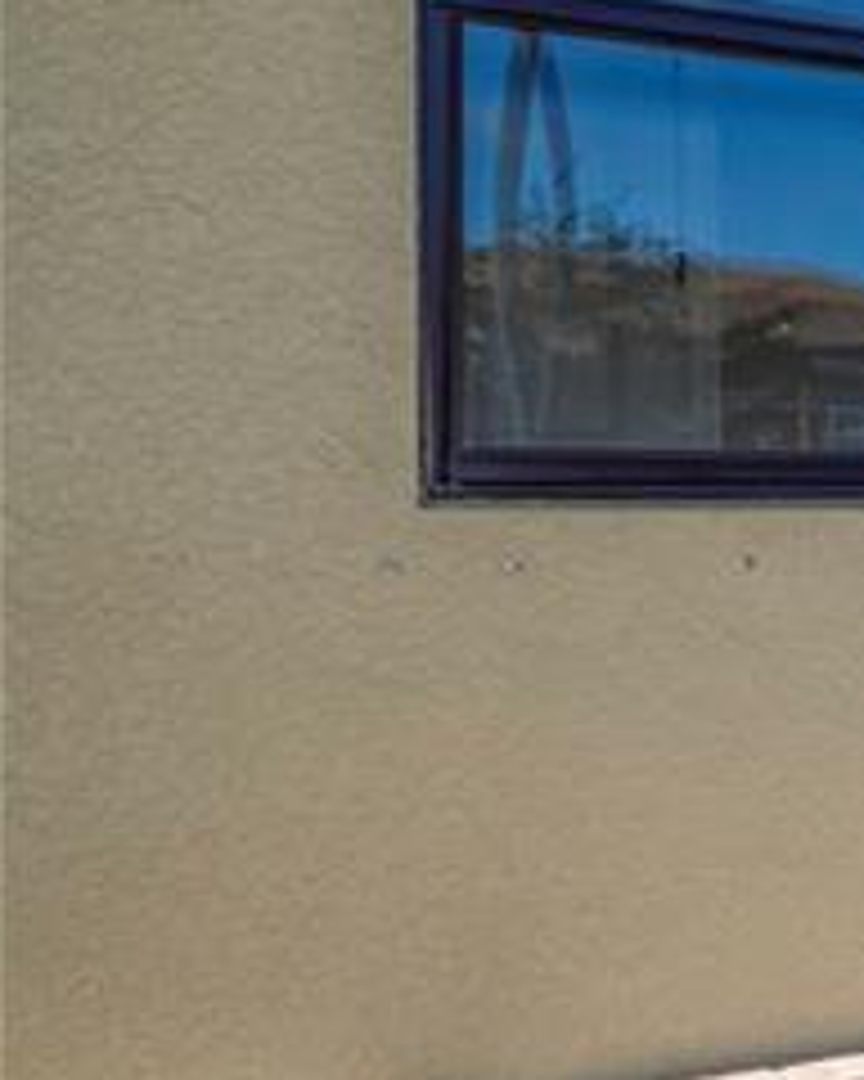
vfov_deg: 31.4
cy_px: 493
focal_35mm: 60
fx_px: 1918
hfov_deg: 13.4
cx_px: 2300
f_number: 8
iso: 220
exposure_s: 1/250
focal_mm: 15
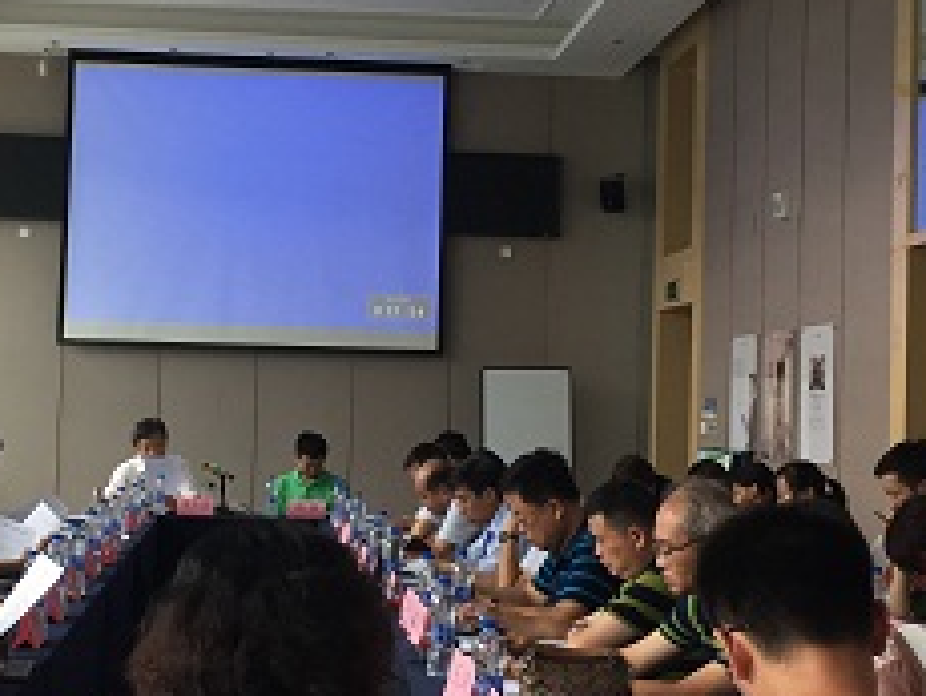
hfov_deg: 30.6
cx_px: 350
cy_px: 316
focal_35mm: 63
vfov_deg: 23.3
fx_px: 1687
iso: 40
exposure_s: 1/33
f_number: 2.2
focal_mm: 4.15
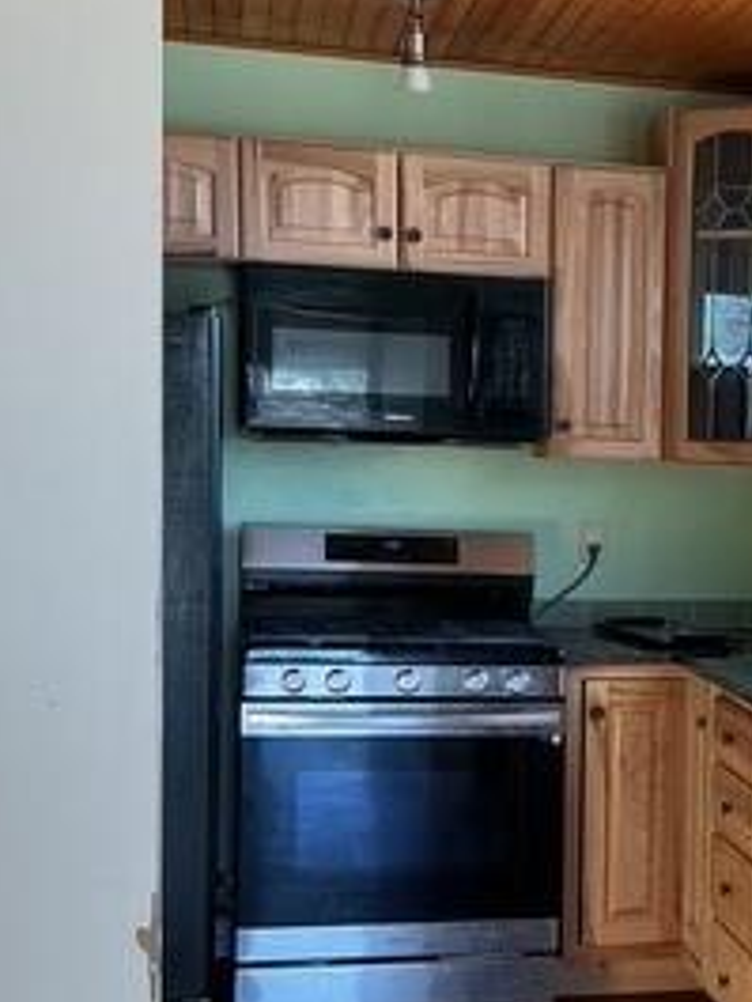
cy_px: 650
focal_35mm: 70
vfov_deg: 27.6
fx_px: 2026
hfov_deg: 20.1
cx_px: 816
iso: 64
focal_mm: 3
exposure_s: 1/120
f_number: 1.8
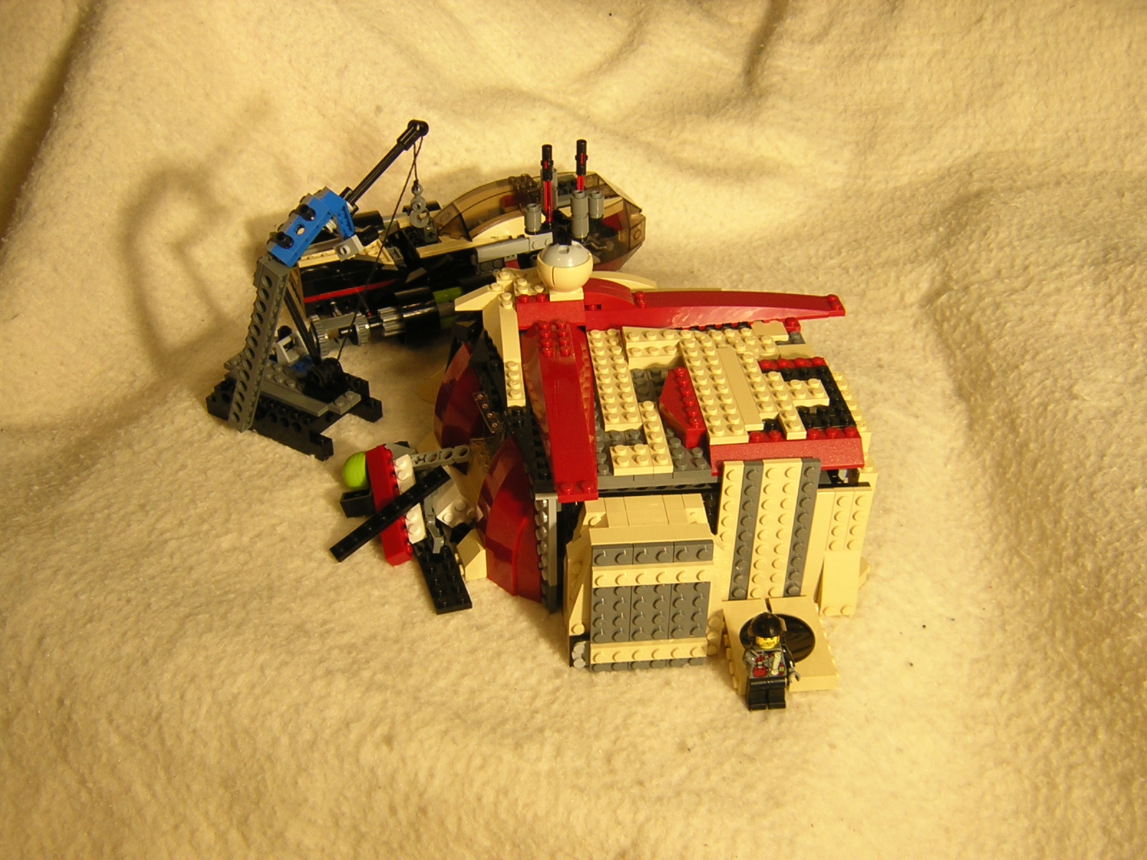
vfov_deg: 39.7
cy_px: 430
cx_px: 574
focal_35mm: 36
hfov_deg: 51.4
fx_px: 1193
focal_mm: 4.7
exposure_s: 1/54.7
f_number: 2.6
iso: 100
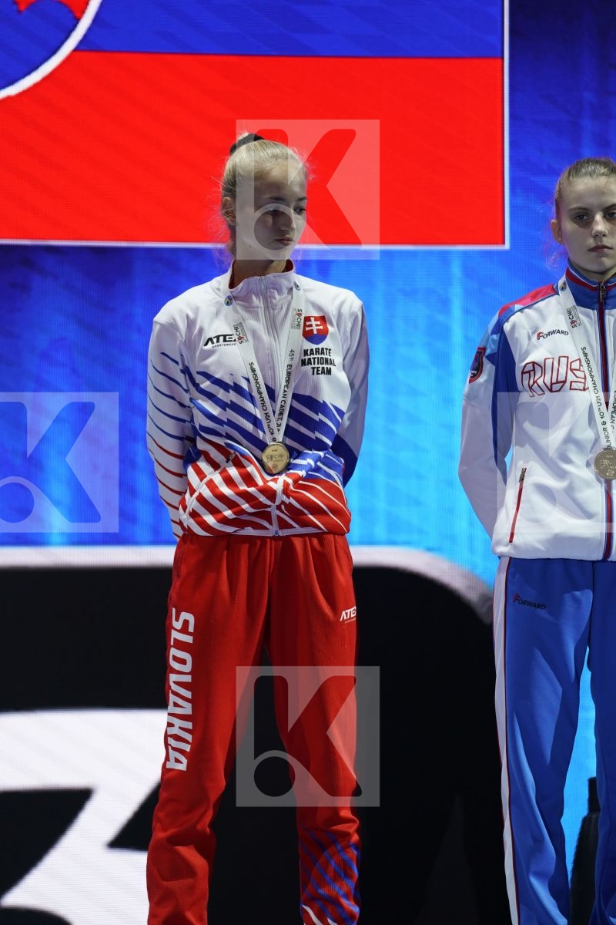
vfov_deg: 10.3
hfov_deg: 6.9
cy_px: 462
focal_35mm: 200
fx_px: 5133
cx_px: 308
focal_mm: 200
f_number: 2.8
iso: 320
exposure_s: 1/250
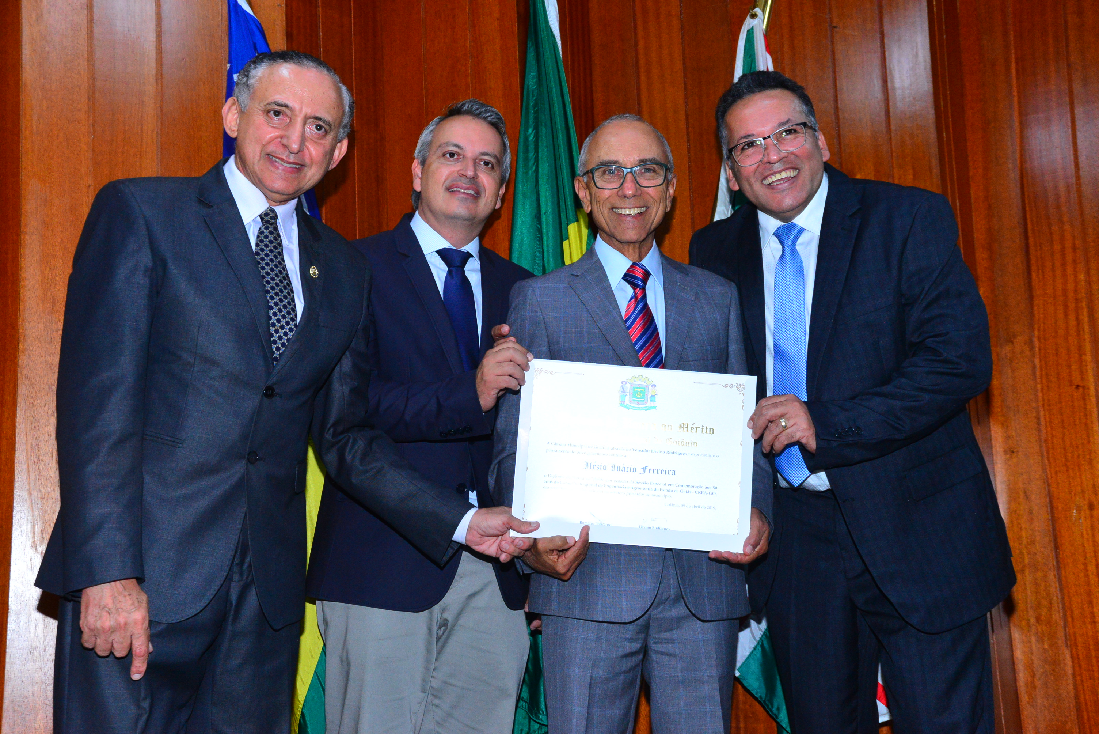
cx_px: 550
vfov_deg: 28.1
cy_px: 367
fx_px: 1466
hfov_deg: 41.1
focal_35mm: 48
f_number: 6.3
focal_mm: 48
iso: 3200
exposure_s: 1/125
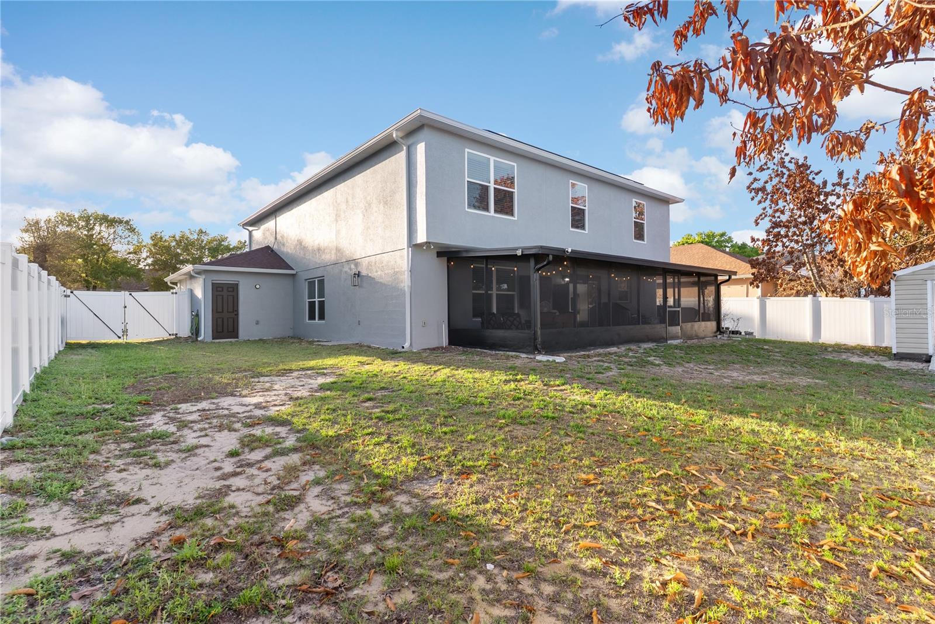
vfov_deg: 70.5
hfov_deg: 93.3
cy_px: 312
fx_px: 442
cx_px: 468
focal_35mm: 17
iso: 100
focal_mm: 17
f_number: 8
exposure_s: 1/20
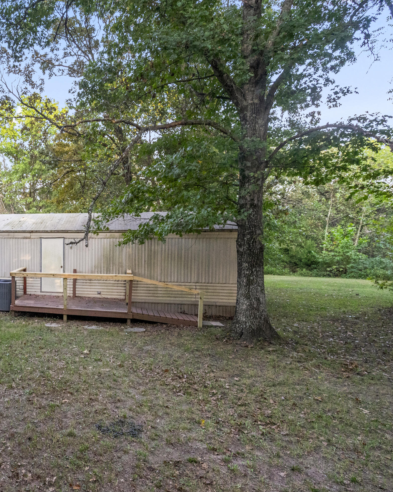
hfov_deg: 51.7
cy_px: 248
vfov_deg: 72.6
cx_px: 21
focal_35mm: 23
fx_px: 334
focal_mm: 16
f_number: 9
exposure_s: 1/125
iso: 2500
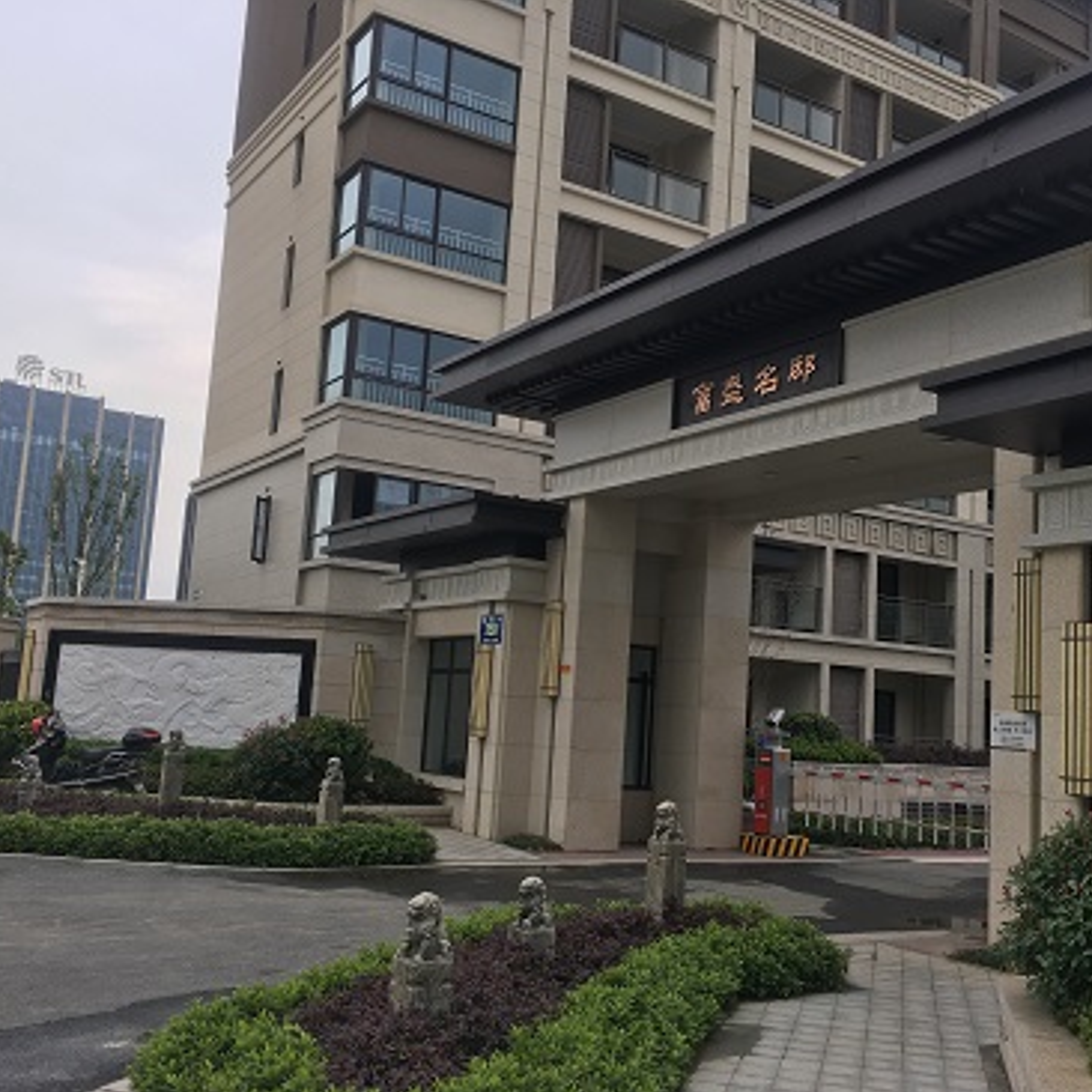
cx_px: 618
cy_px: 556
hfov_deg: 47.1
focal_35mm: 35
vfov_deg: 47.2
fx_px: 1249
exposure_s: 1/490
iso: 25
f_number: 2.2
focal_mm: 4.15
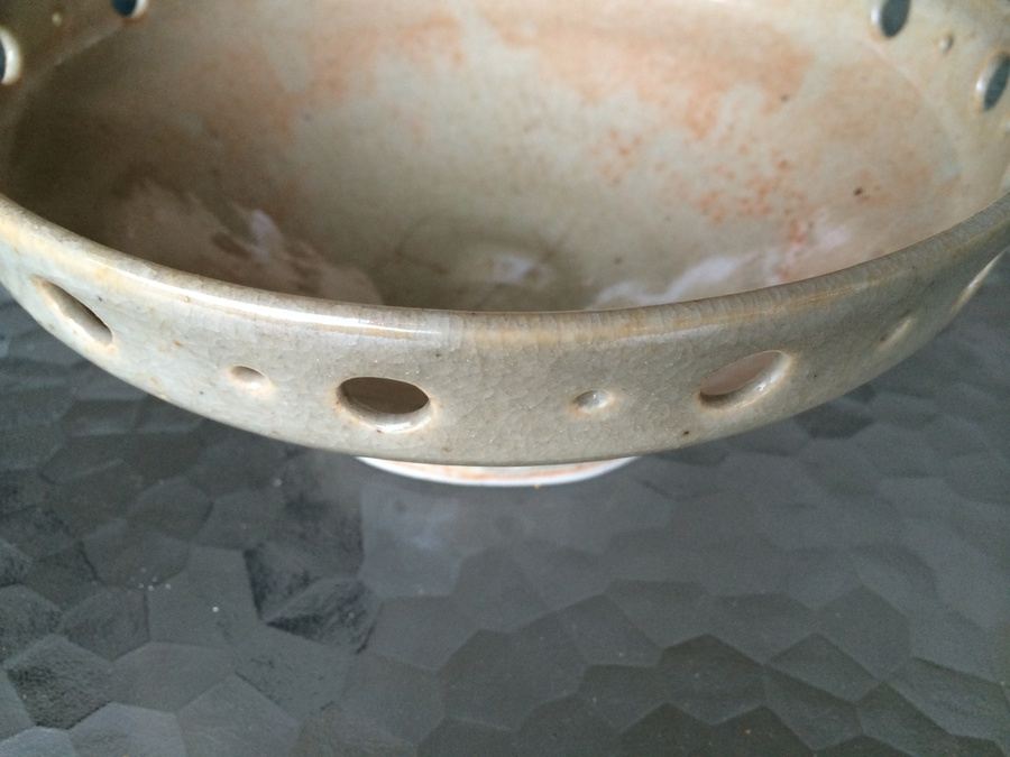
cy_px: 378
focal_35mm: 30
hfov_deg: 60.0
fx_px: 875
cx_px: 505
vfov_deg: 46.8
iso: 100
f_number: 2.2
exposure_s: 1/30
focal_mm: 4.12
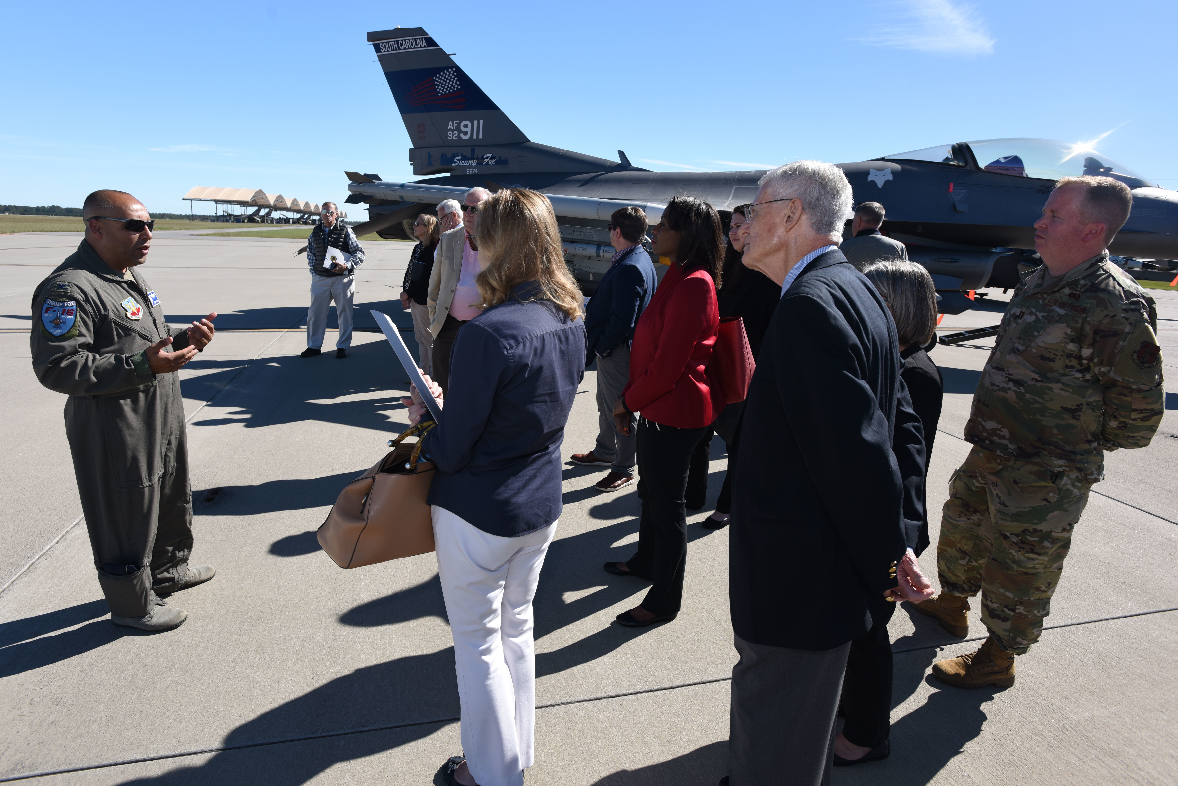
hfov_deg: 86.9
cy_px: 393
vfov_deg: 64.6
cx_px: 589
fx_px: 622
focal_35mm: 19
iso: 160
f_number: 8
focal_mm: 19
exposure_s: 1/160
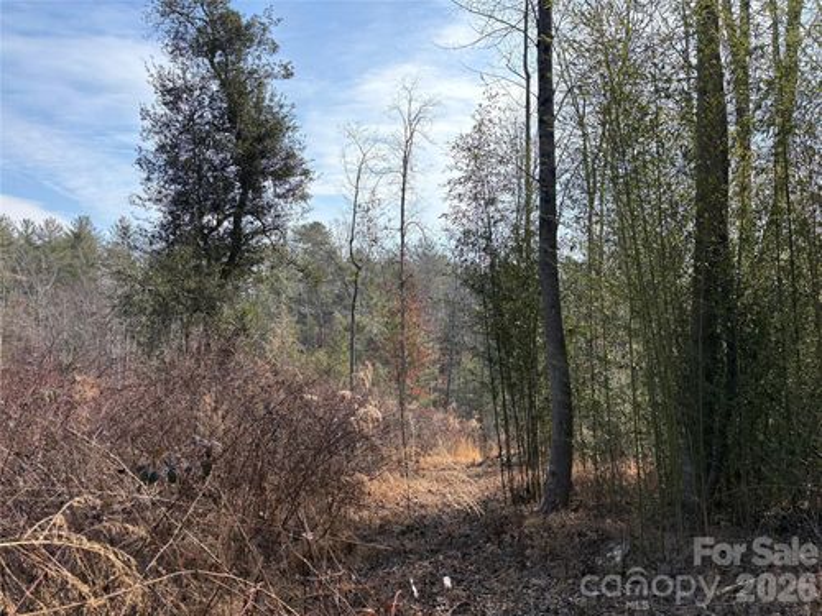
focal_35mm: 26
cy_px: 308
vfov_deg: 53.1
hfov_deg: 67.3
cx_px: 411
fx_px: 617
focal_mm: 5.96
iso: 64
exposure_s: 1/2283
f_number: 1.6
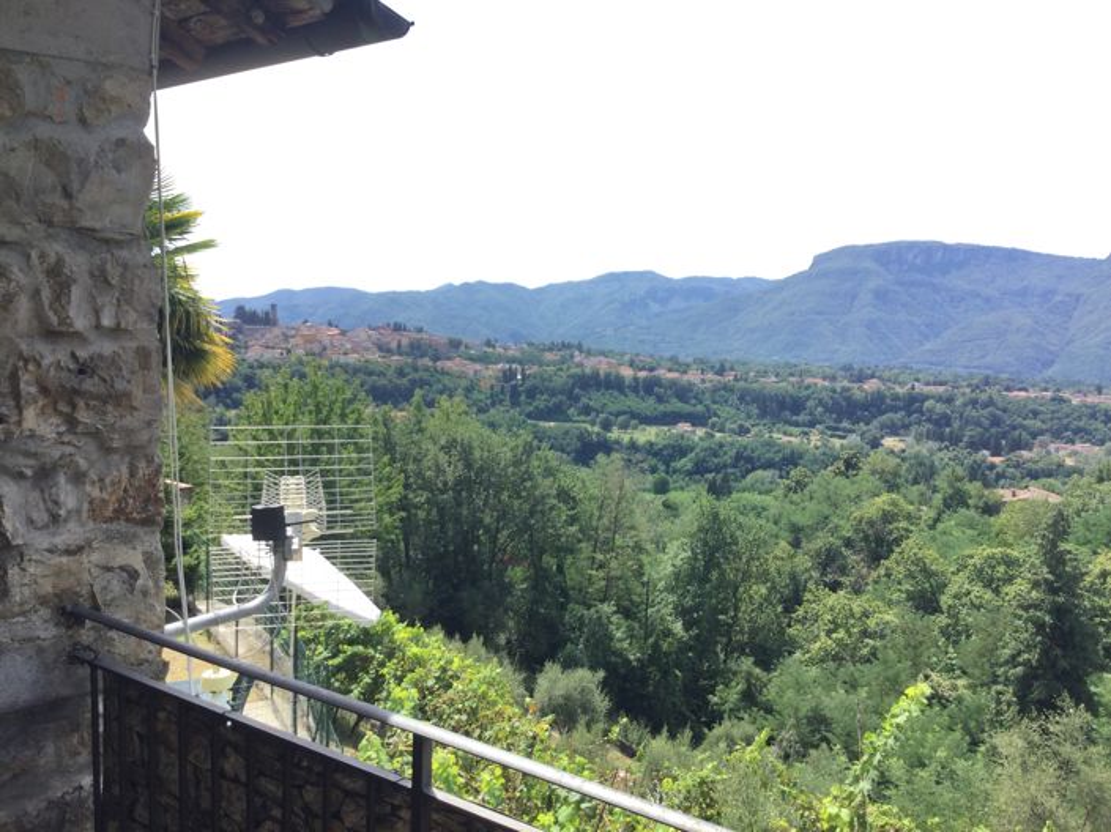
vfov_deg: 45.4
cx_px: 556
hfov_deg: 58.4
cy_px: 416
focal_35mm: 31
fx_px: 994
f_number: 2.4
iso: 25
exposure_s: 1/440
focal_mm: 3.3
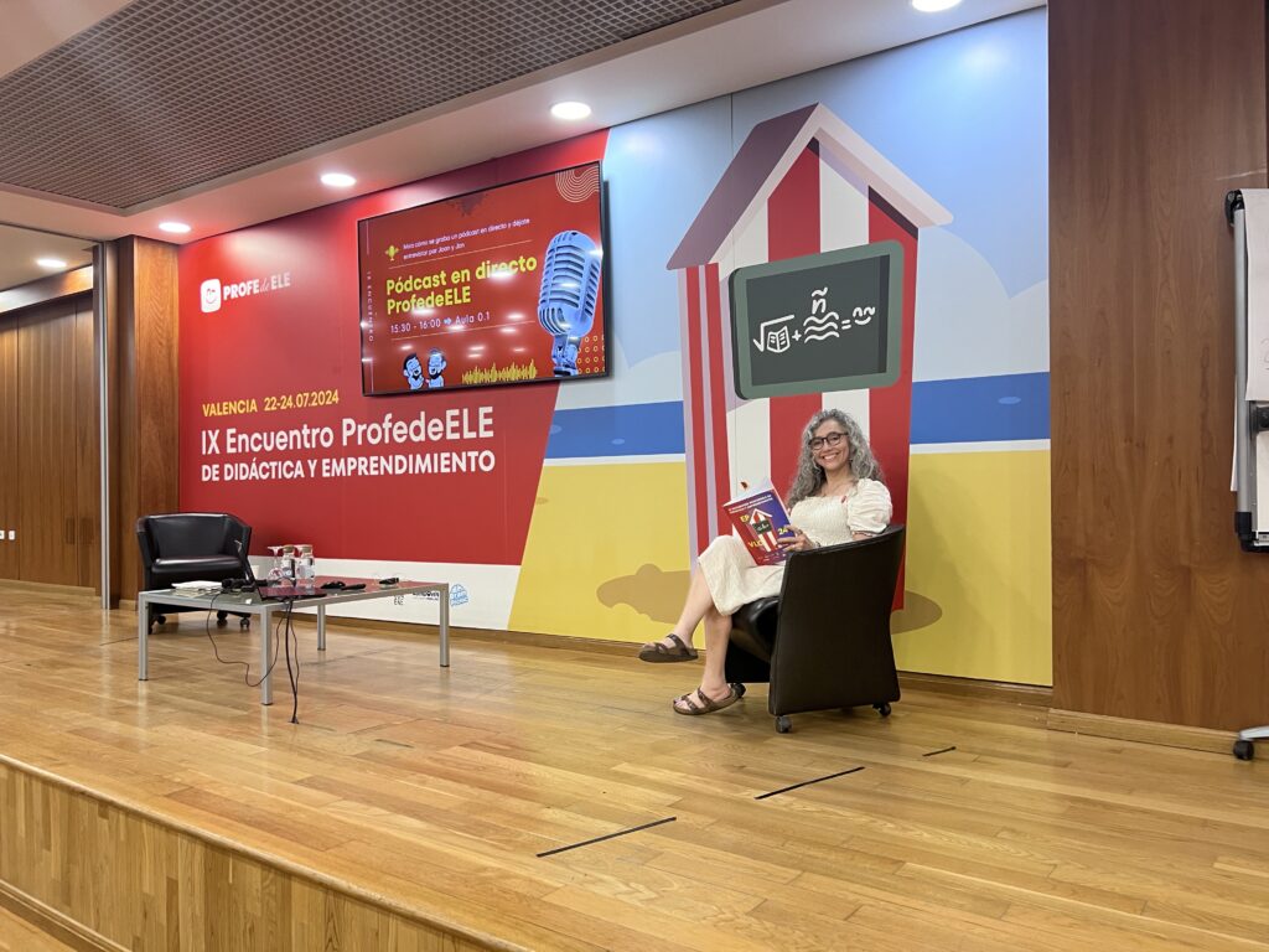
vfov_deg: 53.1
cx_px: 634
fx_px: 953
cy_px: 476
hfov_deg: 67.3
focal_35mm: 26
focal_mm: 5.7
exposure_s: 1/50
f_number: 1.5
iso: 100
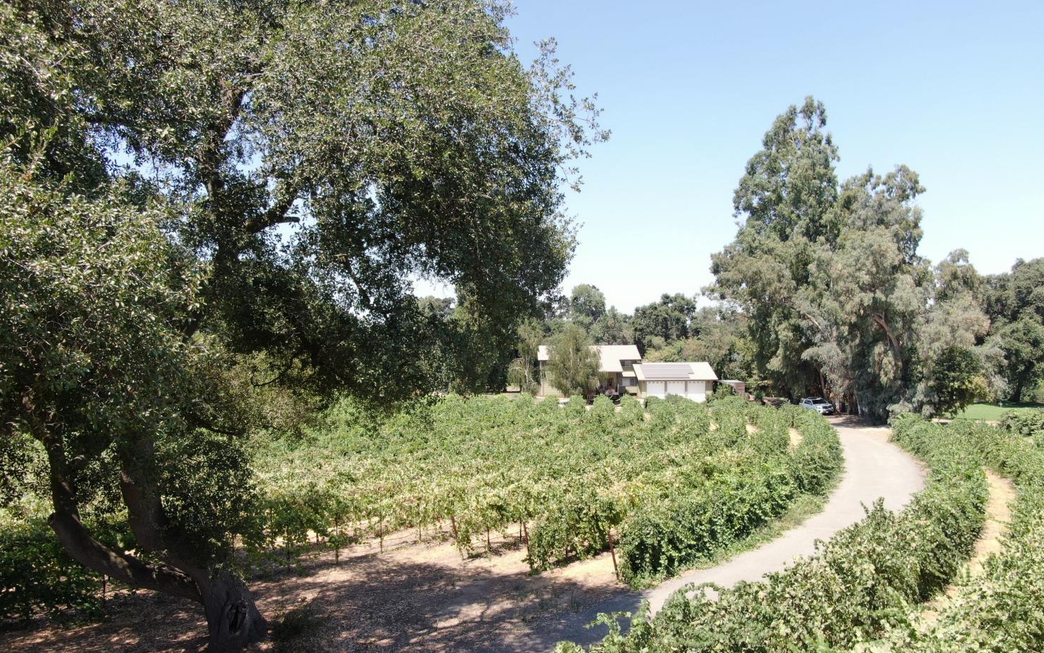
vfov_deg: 45.8
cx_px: 518
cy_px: 389
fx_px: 768
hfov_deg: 68.4
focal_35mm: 27
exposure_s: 1/500
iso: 100
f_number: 2.8
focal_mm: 4.48
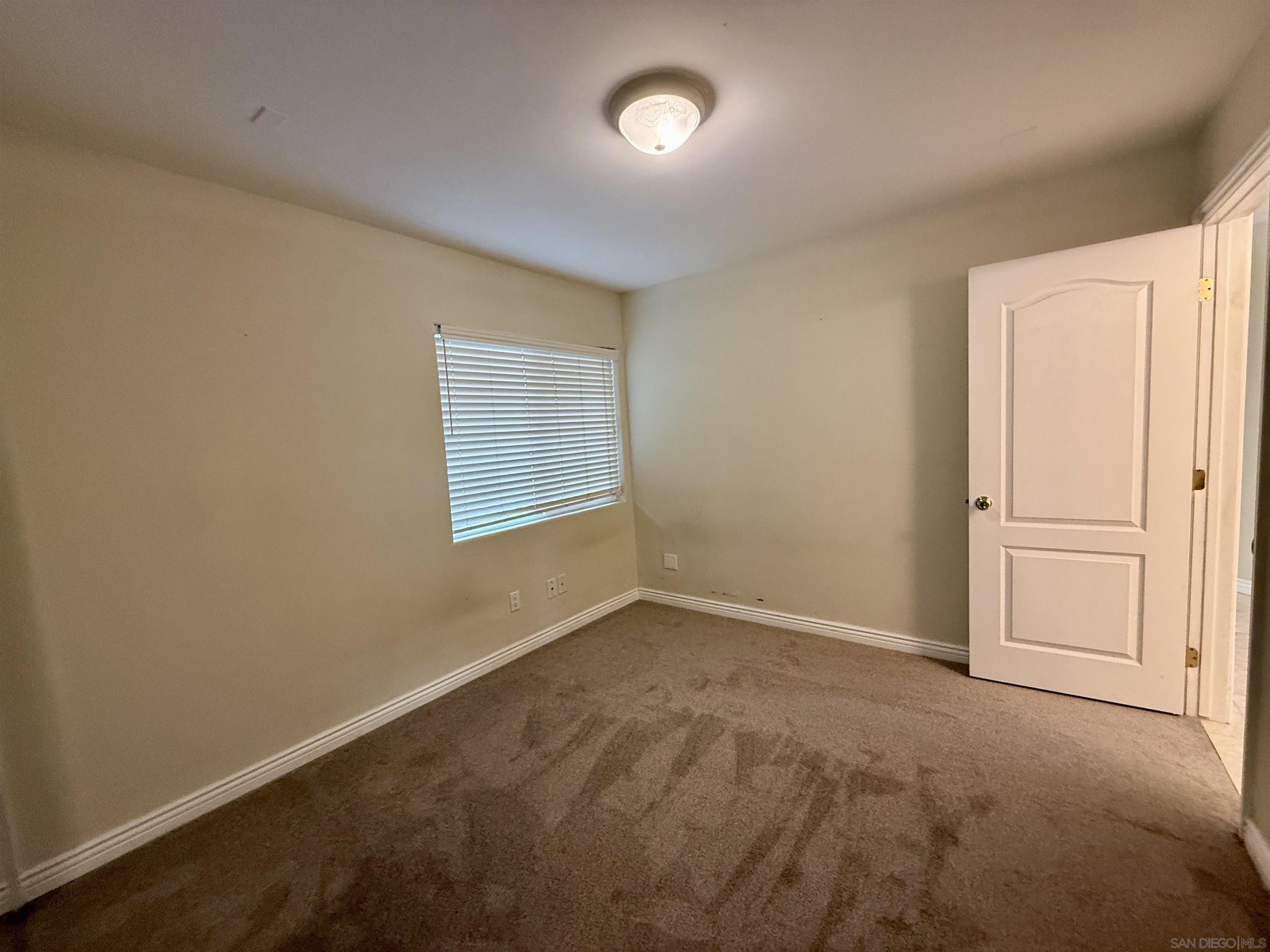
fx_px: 514
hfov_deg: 102.1
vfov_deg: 85.7
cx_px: 635
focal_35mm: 14
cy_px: 476
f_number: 2.2
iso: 320
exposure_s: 1/60
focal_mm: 2.22
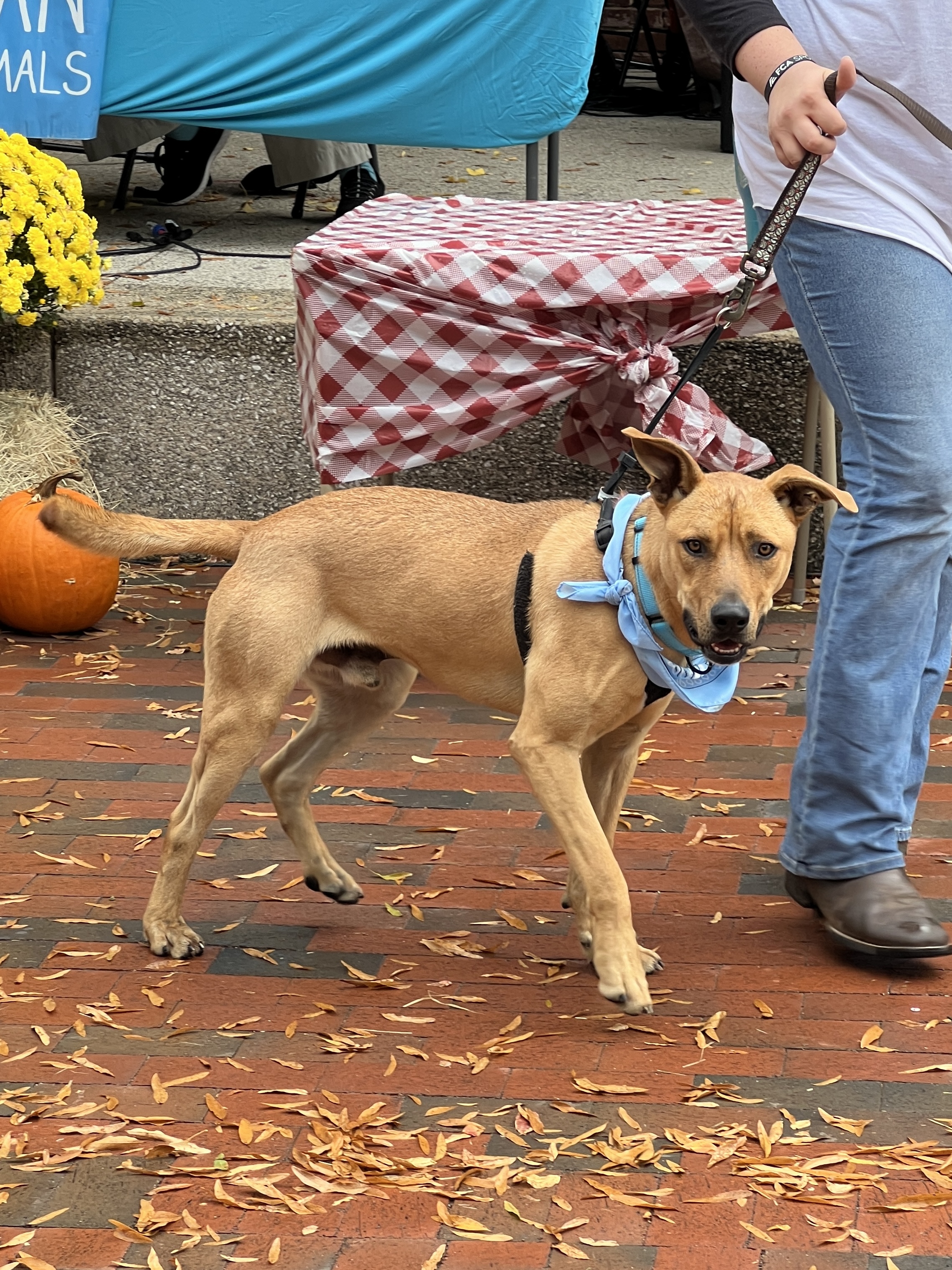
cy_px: 635
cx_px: 476
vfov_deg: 25.3
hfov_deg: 19.1
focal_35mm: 77
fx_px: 2824
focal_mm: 9
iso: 32
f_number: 2.8
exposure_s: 1/114
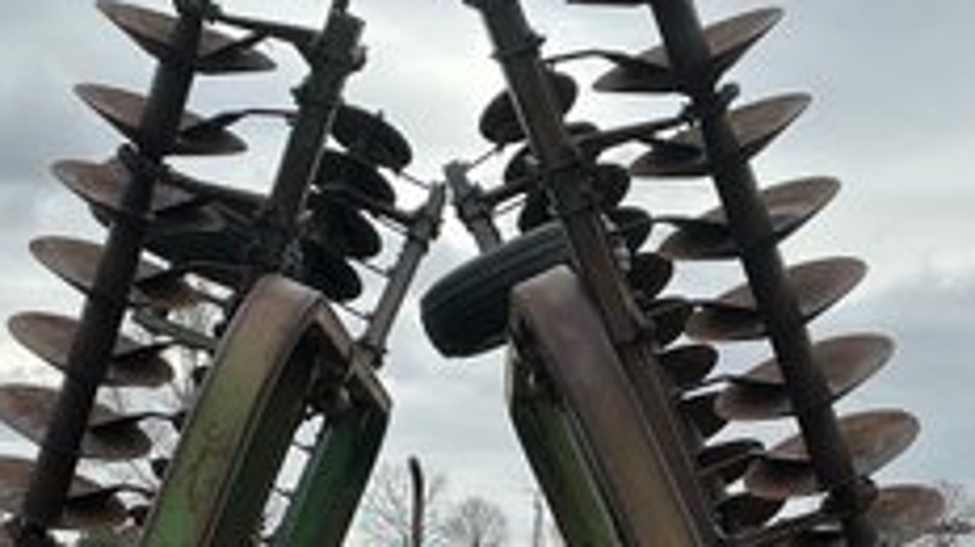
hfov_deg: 25.6
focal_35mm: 83
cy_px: 633
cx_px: 481
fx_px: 2144
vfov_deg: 14.1
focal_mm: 3
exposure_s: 1/1250
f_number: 1.8
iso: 25
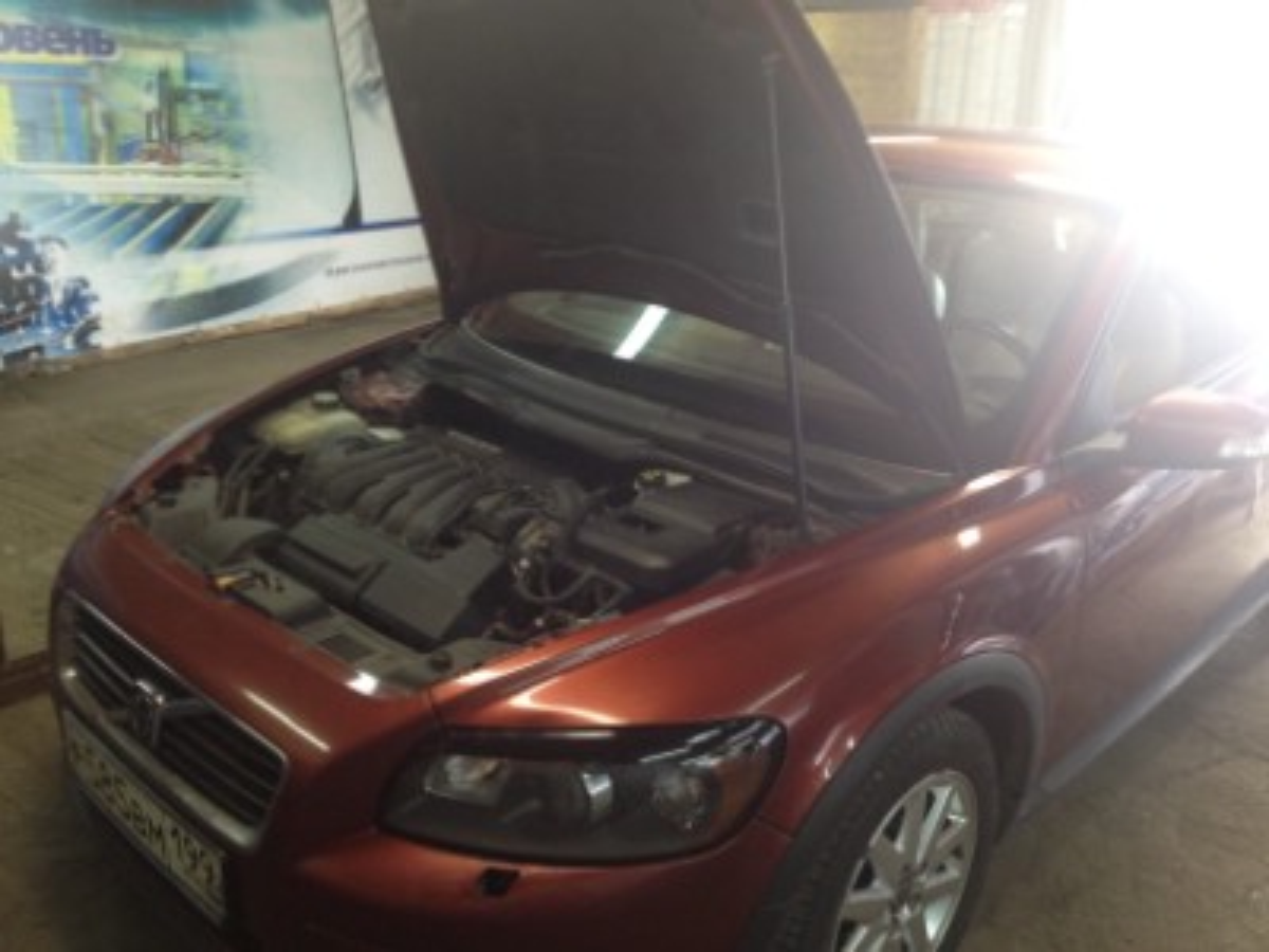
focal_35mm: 35
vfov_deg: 40.7
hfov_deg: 52.6
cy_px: 476
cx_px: 634
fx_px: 1283
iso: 100
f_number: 2.4
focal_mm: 4.28
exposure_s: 1/20
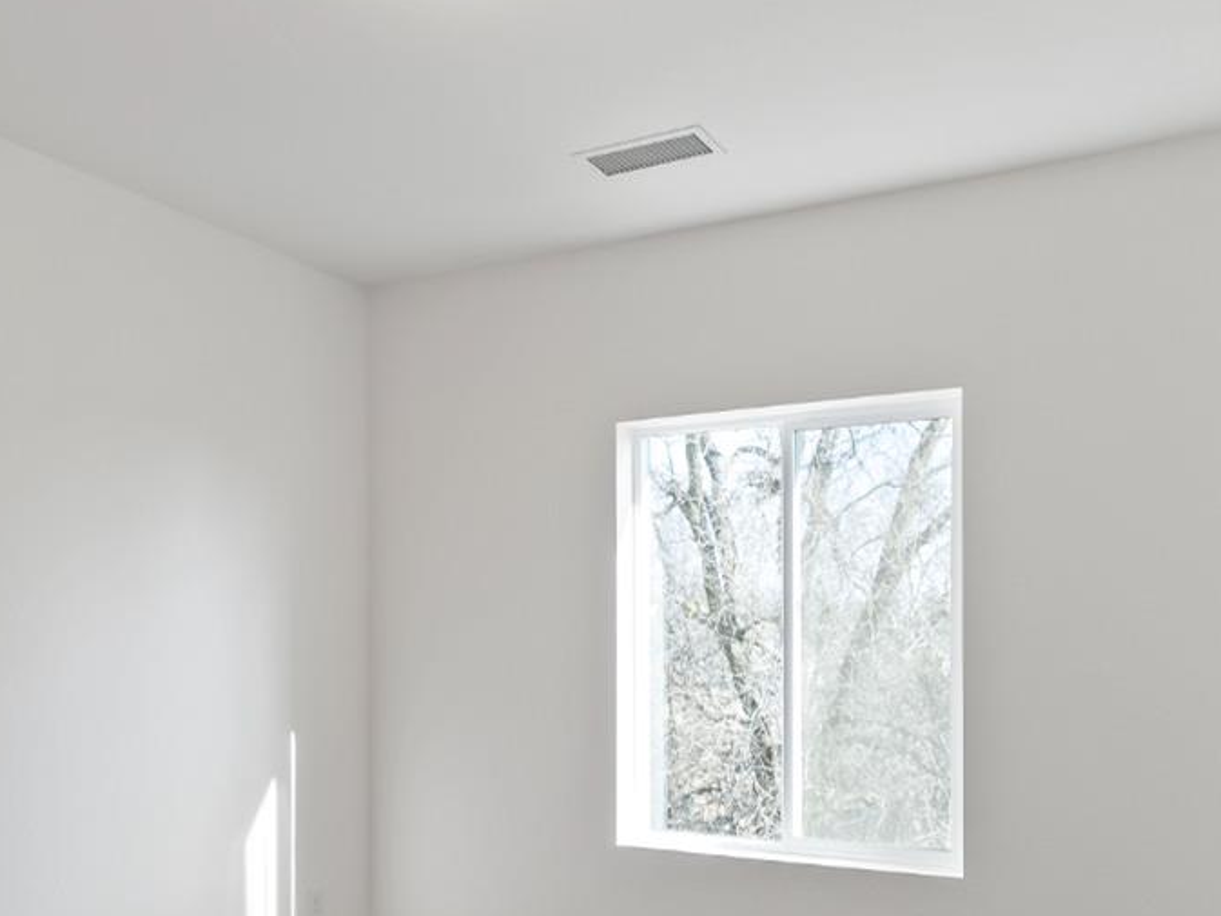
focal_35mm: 30
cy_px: 684
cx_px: 644
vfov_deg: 45.2
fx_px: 1058
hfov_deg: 59.9
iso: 250
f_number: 4
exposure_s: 1/160
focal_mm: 14
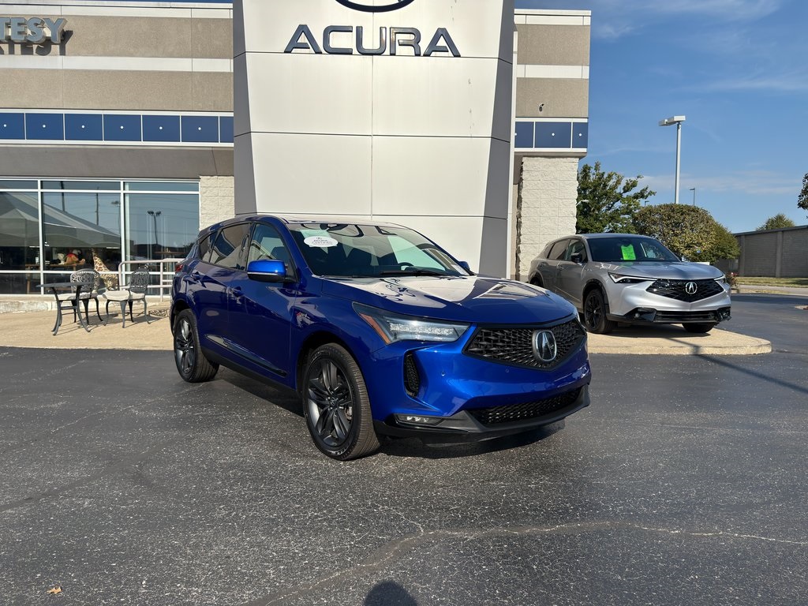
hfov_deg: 71.6
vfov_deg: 56.8
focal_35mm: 24
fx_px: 560
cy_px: 303
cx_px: 404
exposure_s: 1/9615
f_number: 1.78
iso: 80
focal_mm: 6.76
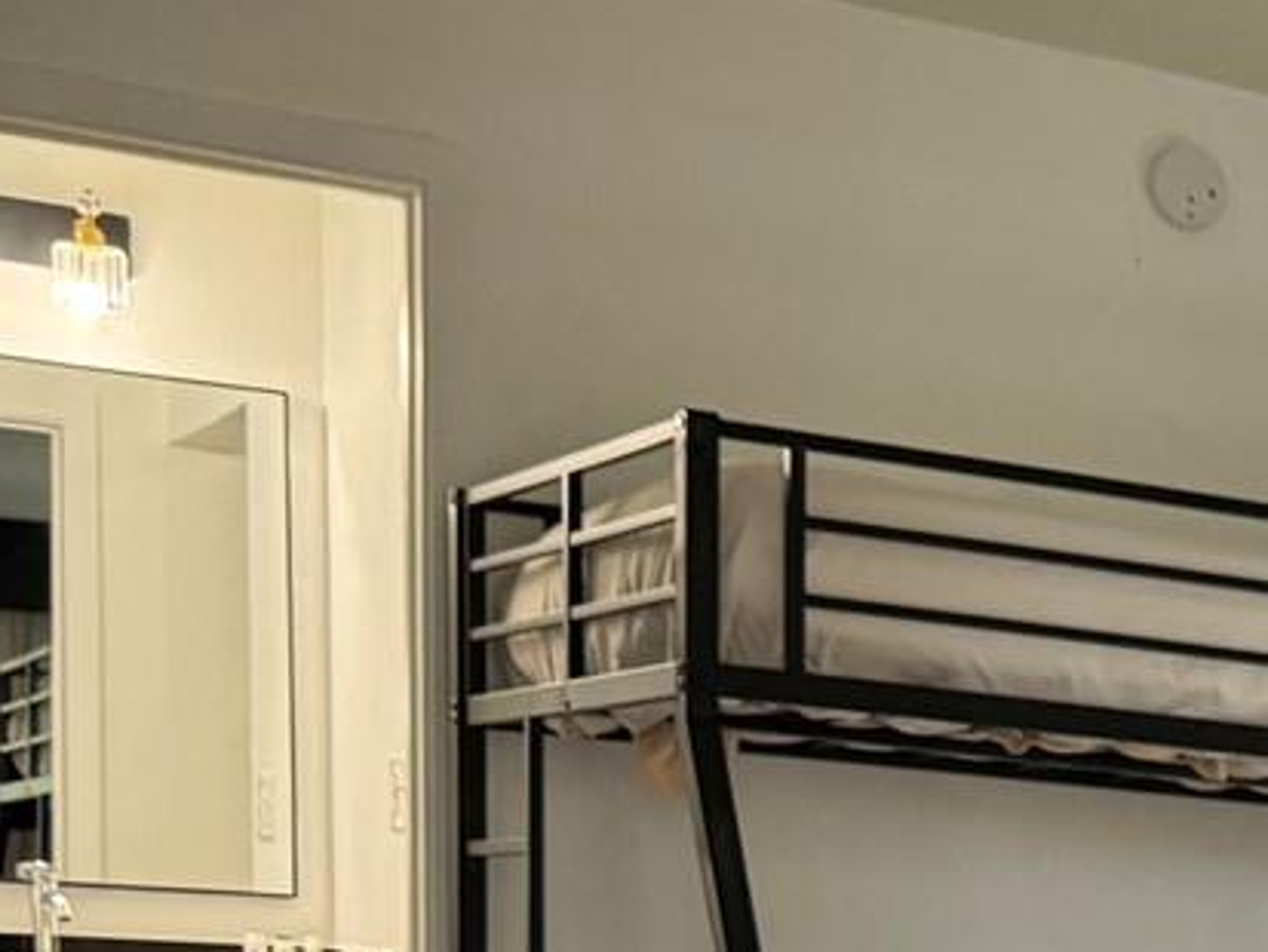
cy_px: 1535
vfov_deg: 14.5
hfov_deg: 18.4
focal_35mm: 93
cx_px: 1980
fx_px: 3408
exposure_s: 1/60
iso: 160
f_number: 1.78
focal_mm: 6.76
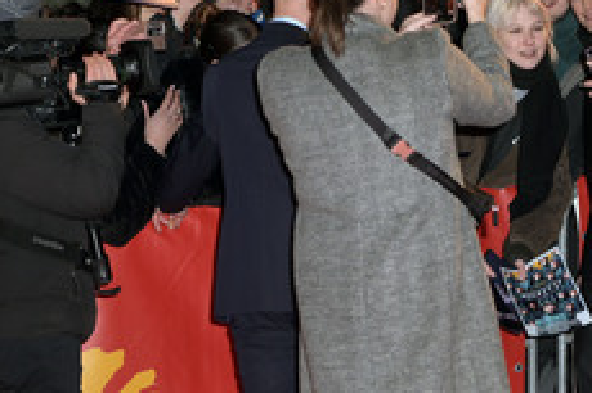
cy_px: 223
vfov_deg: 10.0
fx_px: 2251
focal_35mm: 137
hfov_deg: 14.8
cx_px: 557
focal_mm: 70
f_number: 4.5
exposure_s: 1/500
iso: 2000
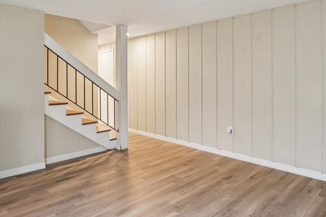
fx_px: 244
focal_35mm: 27
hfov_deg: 67.4
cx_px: 157
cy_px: 77
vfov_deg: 47.3
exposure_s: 1/5
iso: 400
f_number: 8
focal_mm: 13
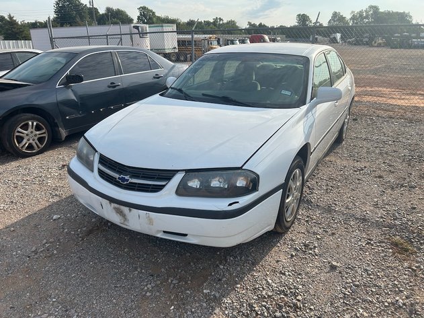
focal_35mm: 26
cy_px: 159
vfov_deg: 53.0
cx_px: 212
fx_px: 318
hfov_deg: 67.3
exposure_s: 1/3571
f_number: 1.5
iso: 50
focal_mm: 5.7
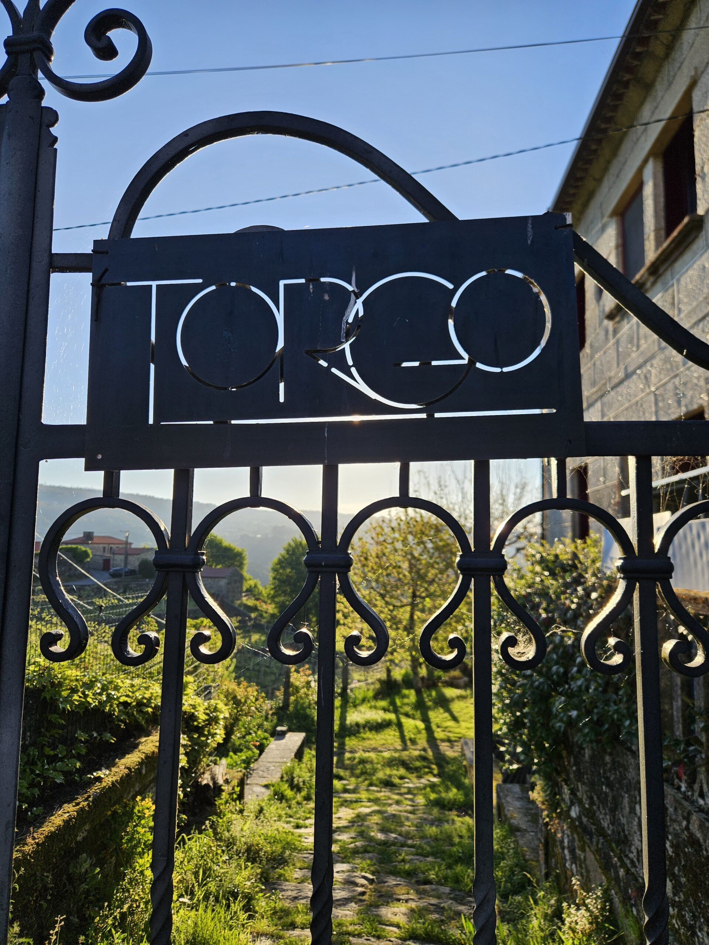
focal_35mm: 23
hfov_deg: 58.9
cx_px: 354
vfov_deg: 73.9
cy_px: 472
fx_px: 628
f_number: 1.8
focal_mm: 5.4
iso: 25
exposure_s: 1/984
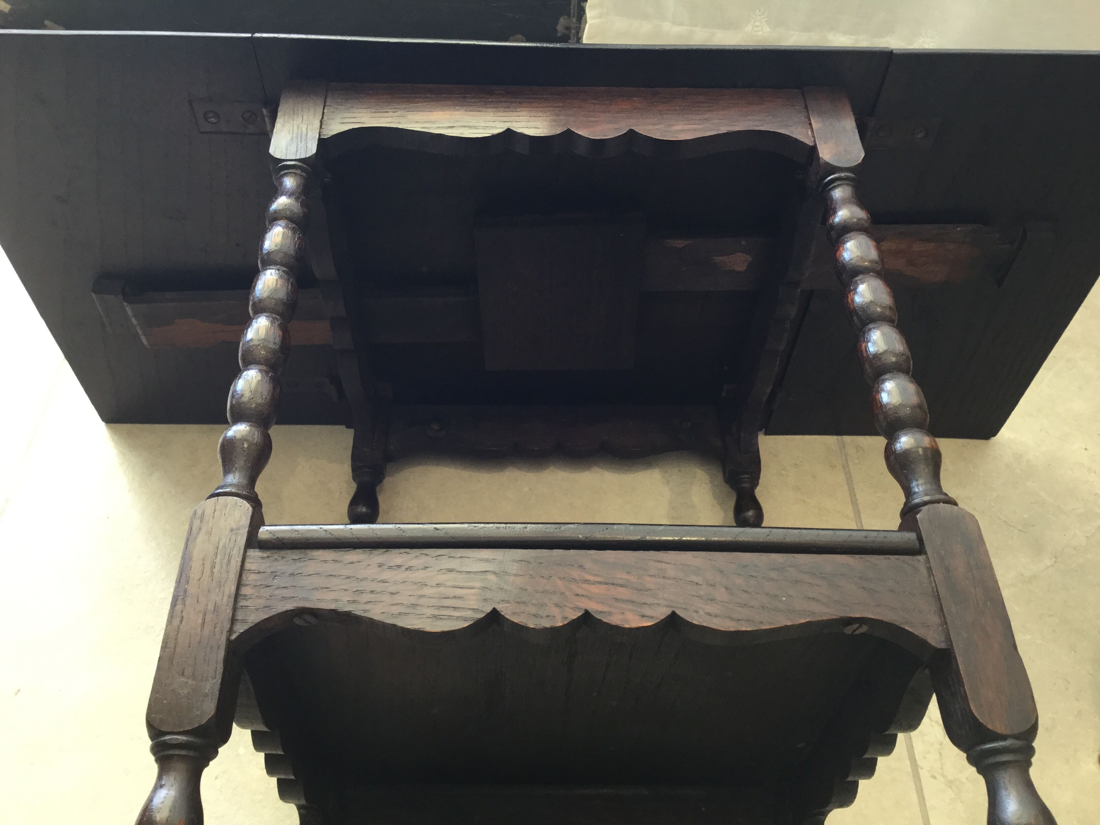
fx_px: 985
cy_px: 412
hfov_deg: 58.4
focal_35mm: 31
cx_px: 550
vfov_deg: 45.4
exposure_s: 1/33
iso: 64
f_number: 2.4
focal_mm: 3.3
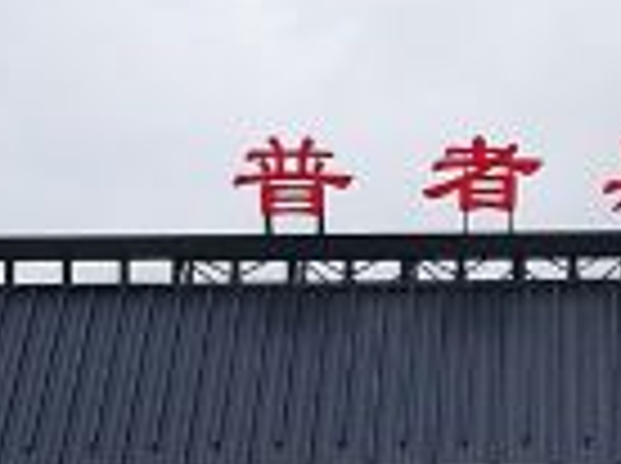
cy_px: 435
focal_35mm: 198
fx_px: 3546
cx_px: 684
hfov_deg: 9.9
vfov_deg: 7.5
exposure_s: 1/833
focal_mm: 4.5
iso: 50
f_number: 2.2
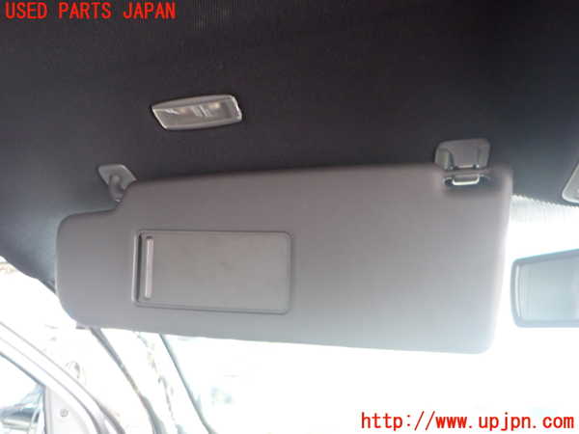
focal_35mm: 25
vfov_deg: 54.9
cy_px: 217
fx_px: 418
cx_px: 290
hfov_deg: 69.4
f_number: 2
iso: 500
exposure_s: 1/30
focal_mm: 4.5
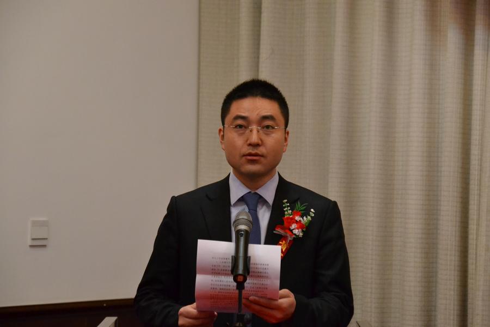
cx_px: 245
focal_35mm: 138
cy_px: 164
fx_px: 1878
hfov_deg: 14.9
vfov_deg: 9.9
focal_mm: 92
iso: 3200
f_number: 5.6
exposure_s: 1/60
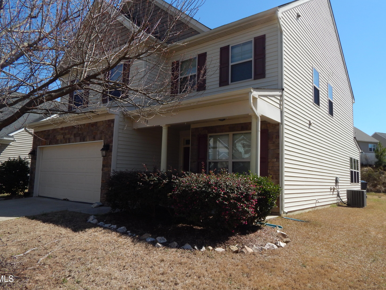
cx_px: 191
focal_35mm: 26
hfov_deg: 67.3
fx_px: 290
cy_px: 142
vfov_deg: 53.0
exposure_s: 1/1500
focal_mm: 4.5
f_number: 3.1
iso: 125
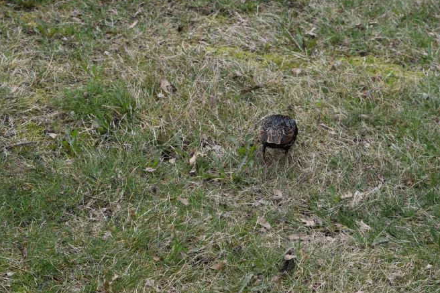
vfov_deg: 10.6
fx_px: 1573
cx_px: 235
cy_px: 133
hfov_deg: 15.9
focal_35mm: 129
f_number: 8
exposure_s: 1/250
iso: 200
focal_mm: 55
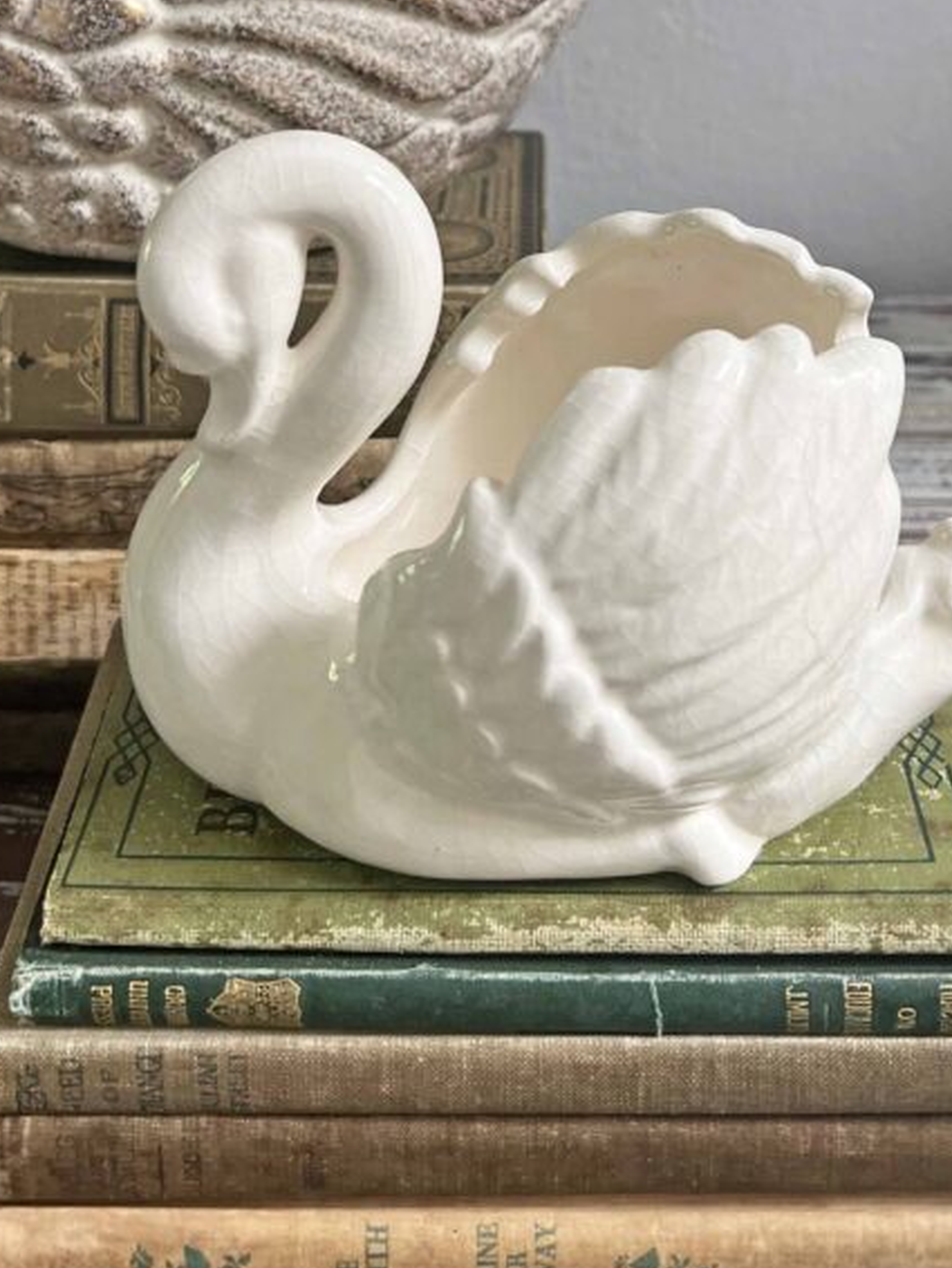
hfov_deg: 30.9
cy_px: 190
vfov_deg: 38.3
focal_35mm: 47
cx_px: 468
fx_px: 1722
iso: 100
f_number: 1.5
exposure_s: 1/121
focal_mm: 5.7
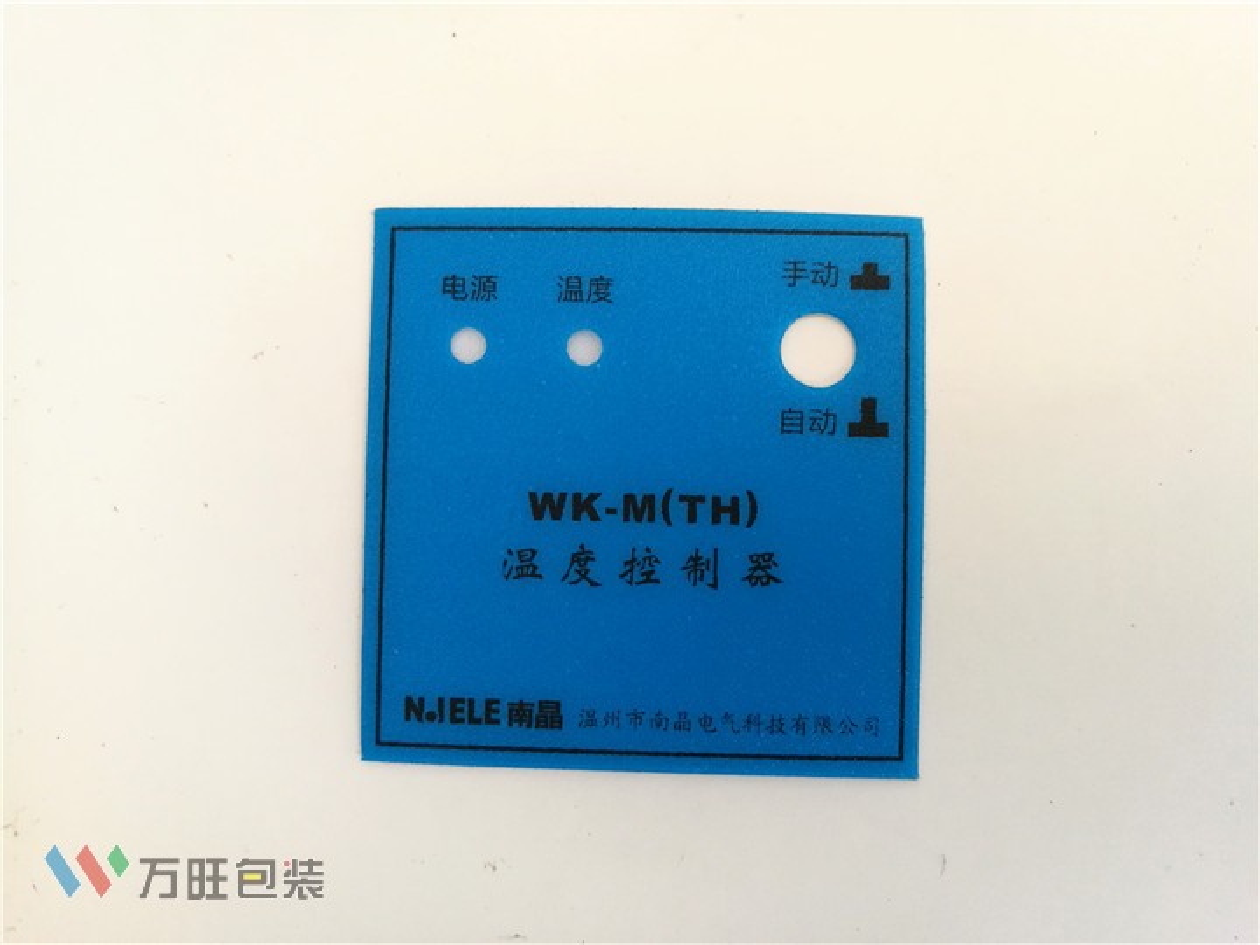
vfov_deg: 51.4
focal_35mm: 27
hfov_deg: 65.3
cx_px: 630
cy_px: 472
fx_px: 983
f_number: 2.2
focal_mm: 4.5
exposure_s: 1/50
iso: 100
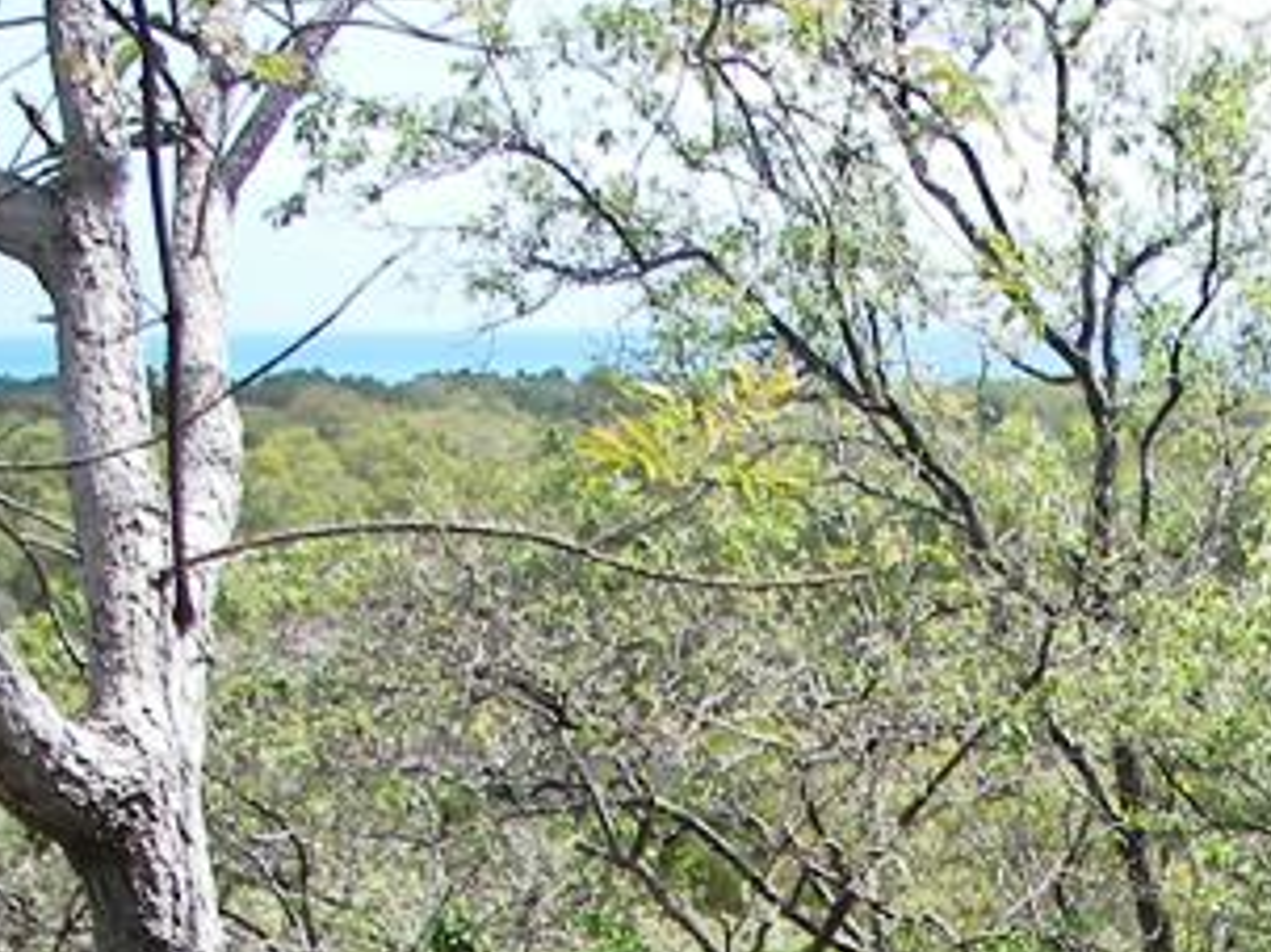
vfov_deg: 14.9
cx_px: 1179
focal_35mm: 95
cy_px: 1216
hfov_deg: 20.2
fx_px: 3487
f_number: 2.8
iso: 50
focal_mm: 6
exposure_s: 1/400
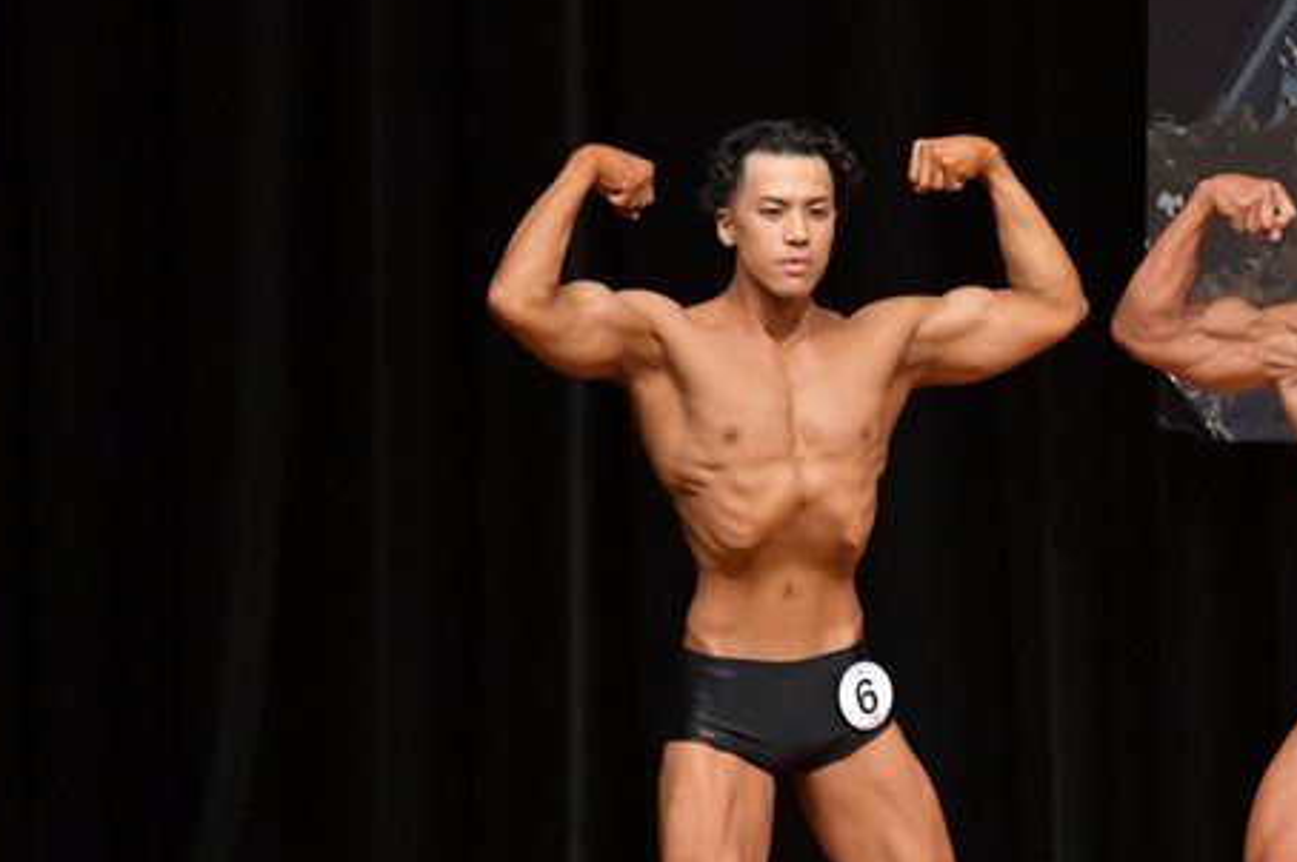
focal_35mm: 461
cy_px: 645
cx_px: 1067
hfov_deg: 4.5
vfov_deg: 3.0
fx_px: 16596
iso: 6400
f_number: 5.6
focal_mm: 180
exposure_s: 1/400
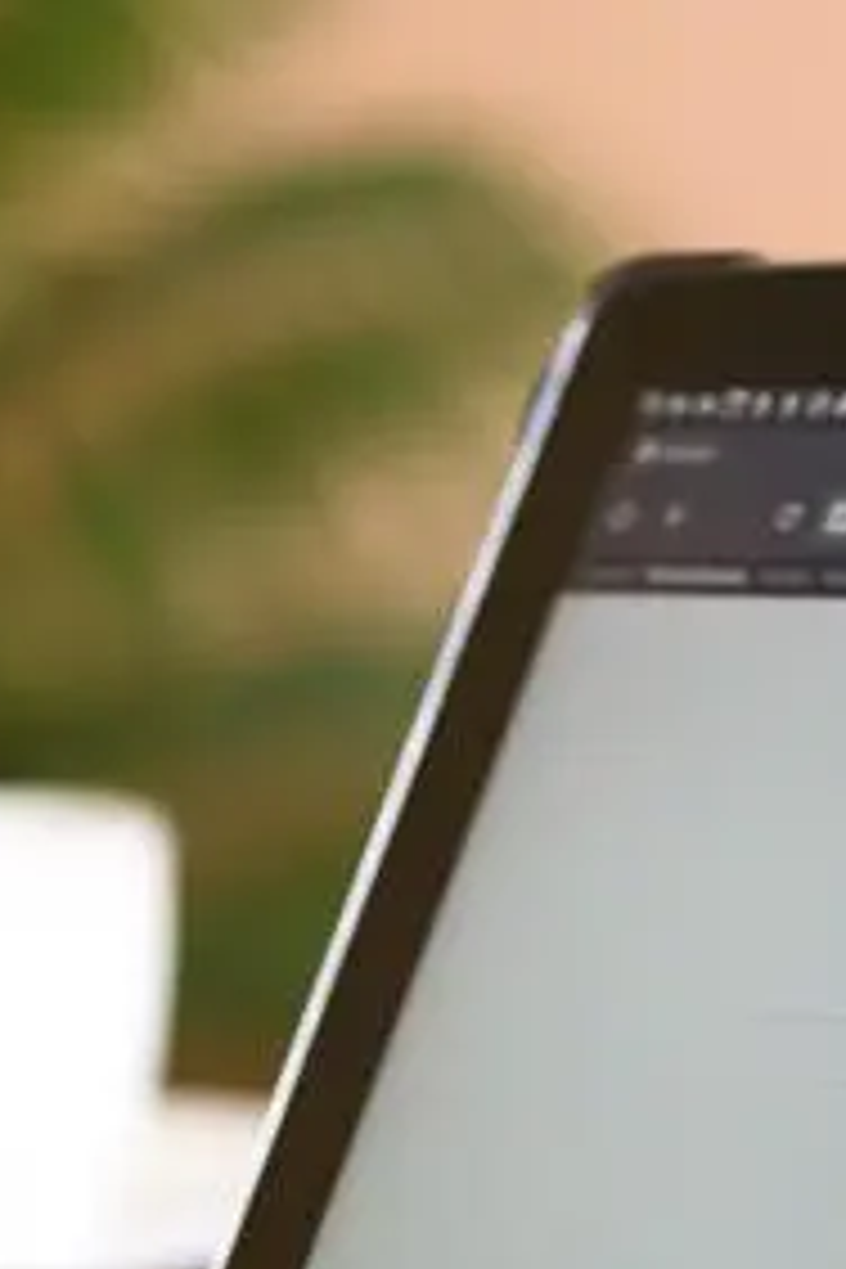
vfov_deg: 12.5
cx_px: 657
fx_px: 5781
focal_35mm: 164
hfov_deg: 8.4
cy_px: 988
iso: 1400
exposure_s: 1/125
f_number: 2.8
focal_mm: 70
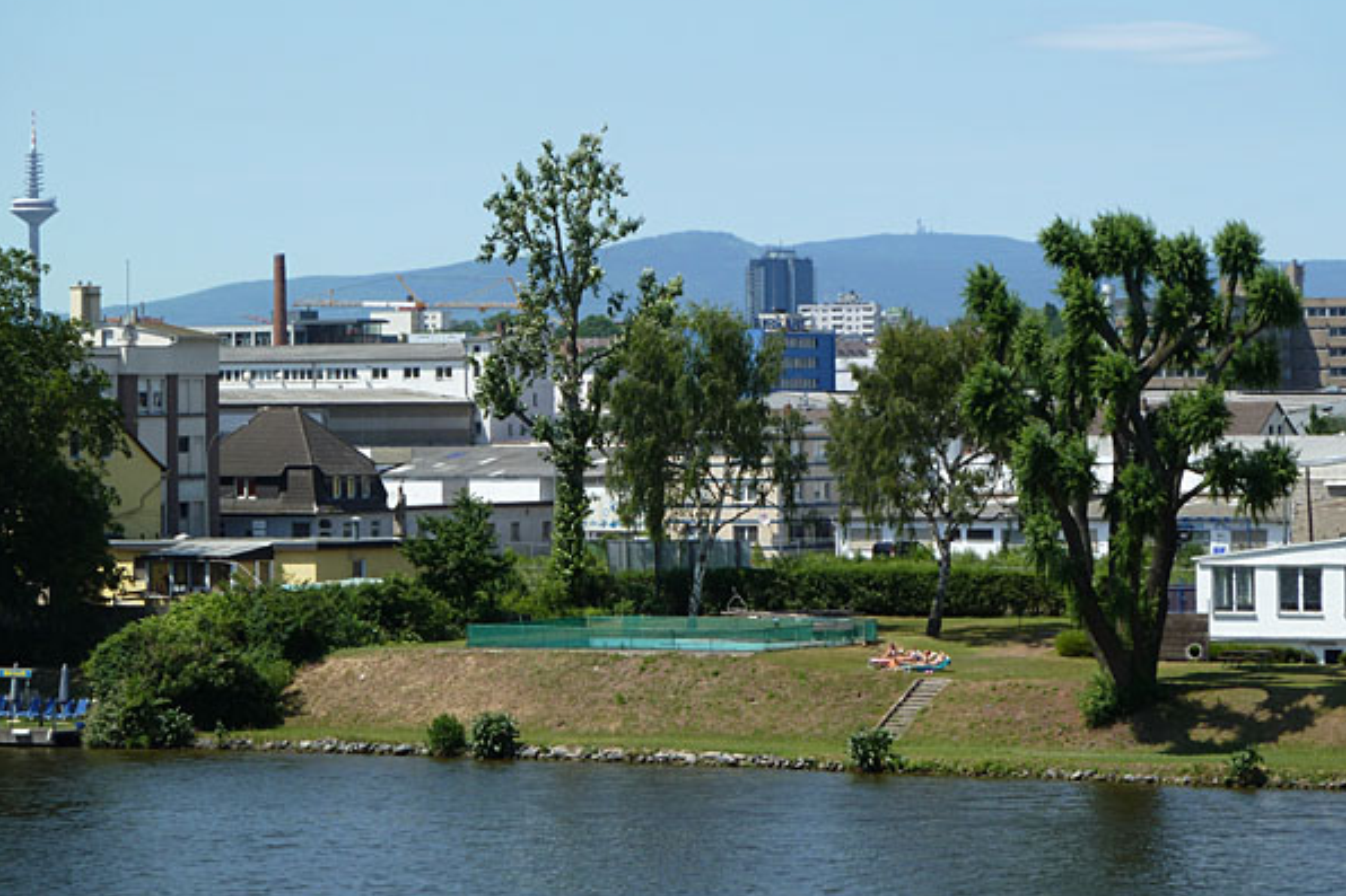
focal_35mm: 154
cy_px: 436
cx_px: 673
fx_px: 5756
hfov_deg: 13.3
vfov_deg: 8.9
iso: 80
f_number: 4.5
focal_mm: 24.1
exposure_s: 1/400
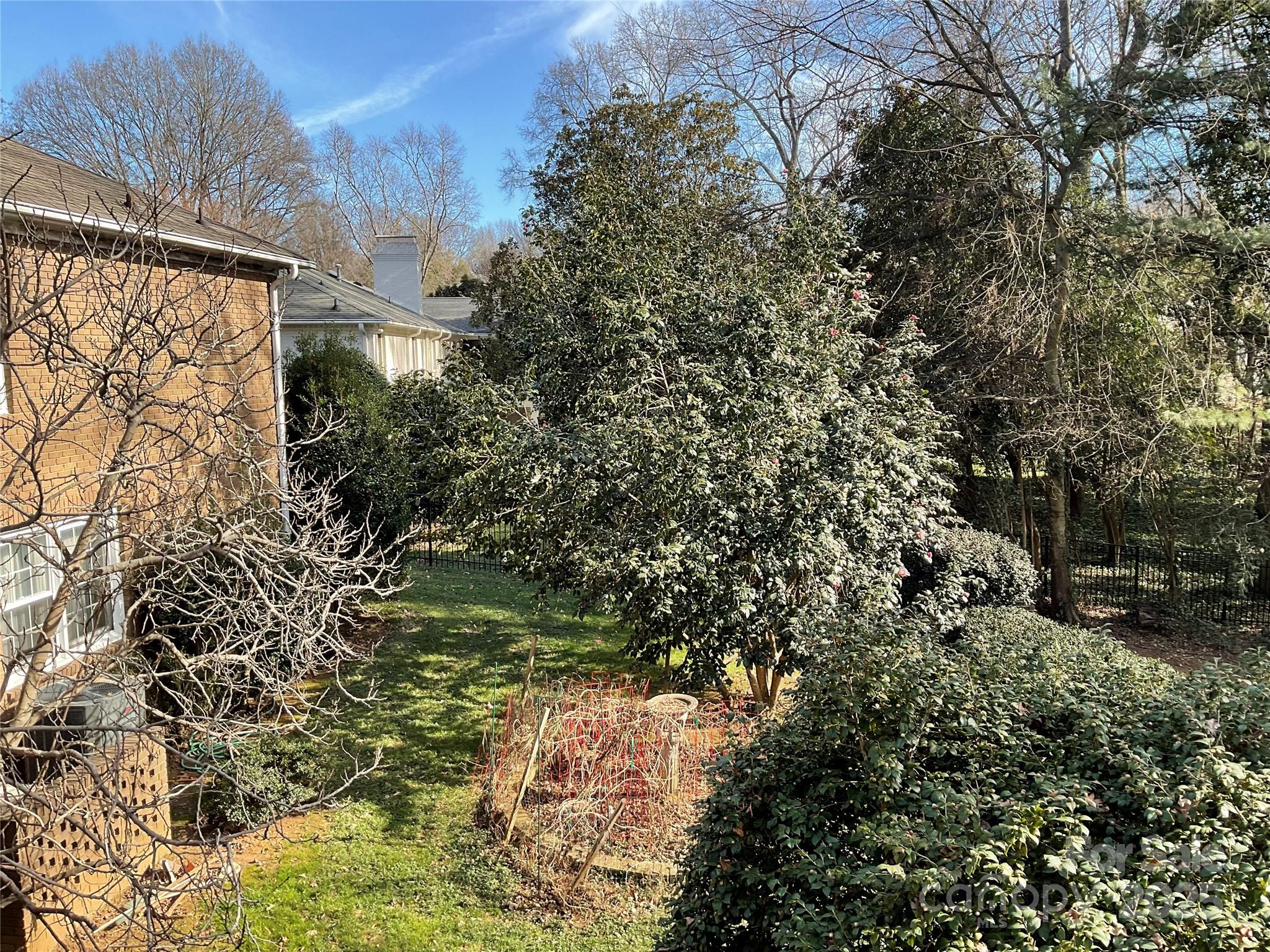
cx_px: 635
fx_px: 1064
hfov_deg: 61.7
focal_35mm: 29
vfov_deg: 48.2
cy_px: 476
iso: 16
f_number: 1.8
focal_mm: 3
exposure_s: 1/217
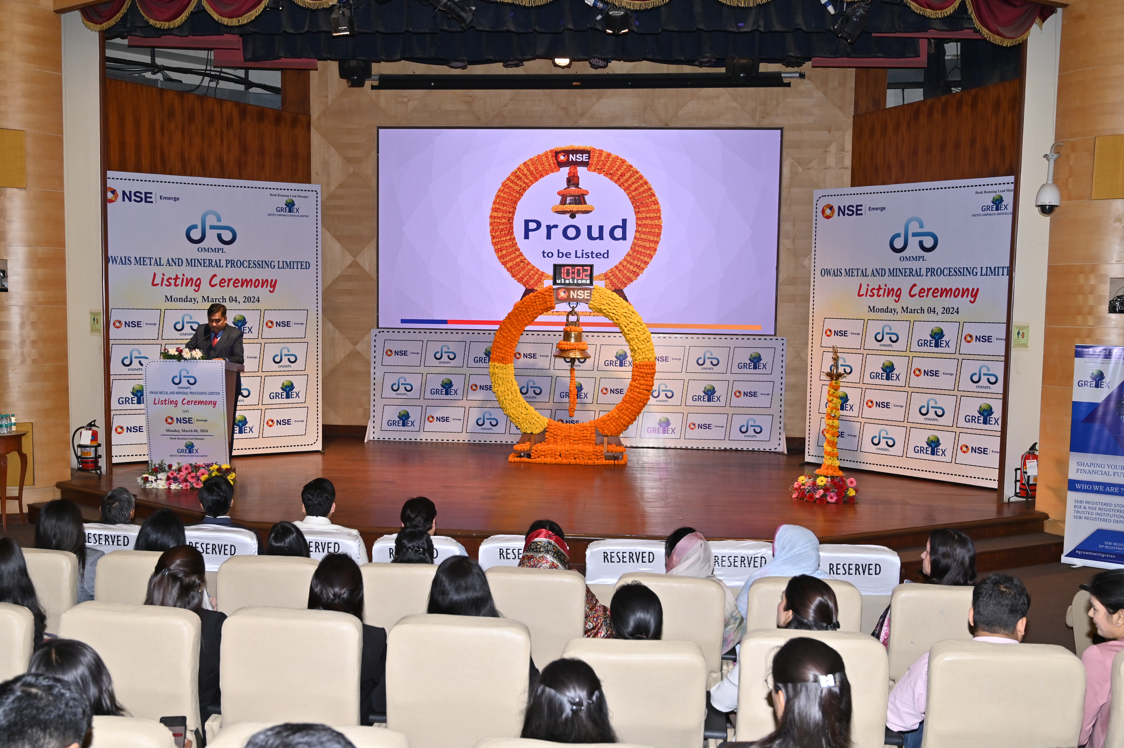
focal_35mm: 33
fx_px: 1030
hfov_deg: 57.3
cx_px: 562
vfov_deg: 39.9
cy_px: 374
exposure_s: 1/160
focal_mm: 33
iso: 400
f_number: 5.6
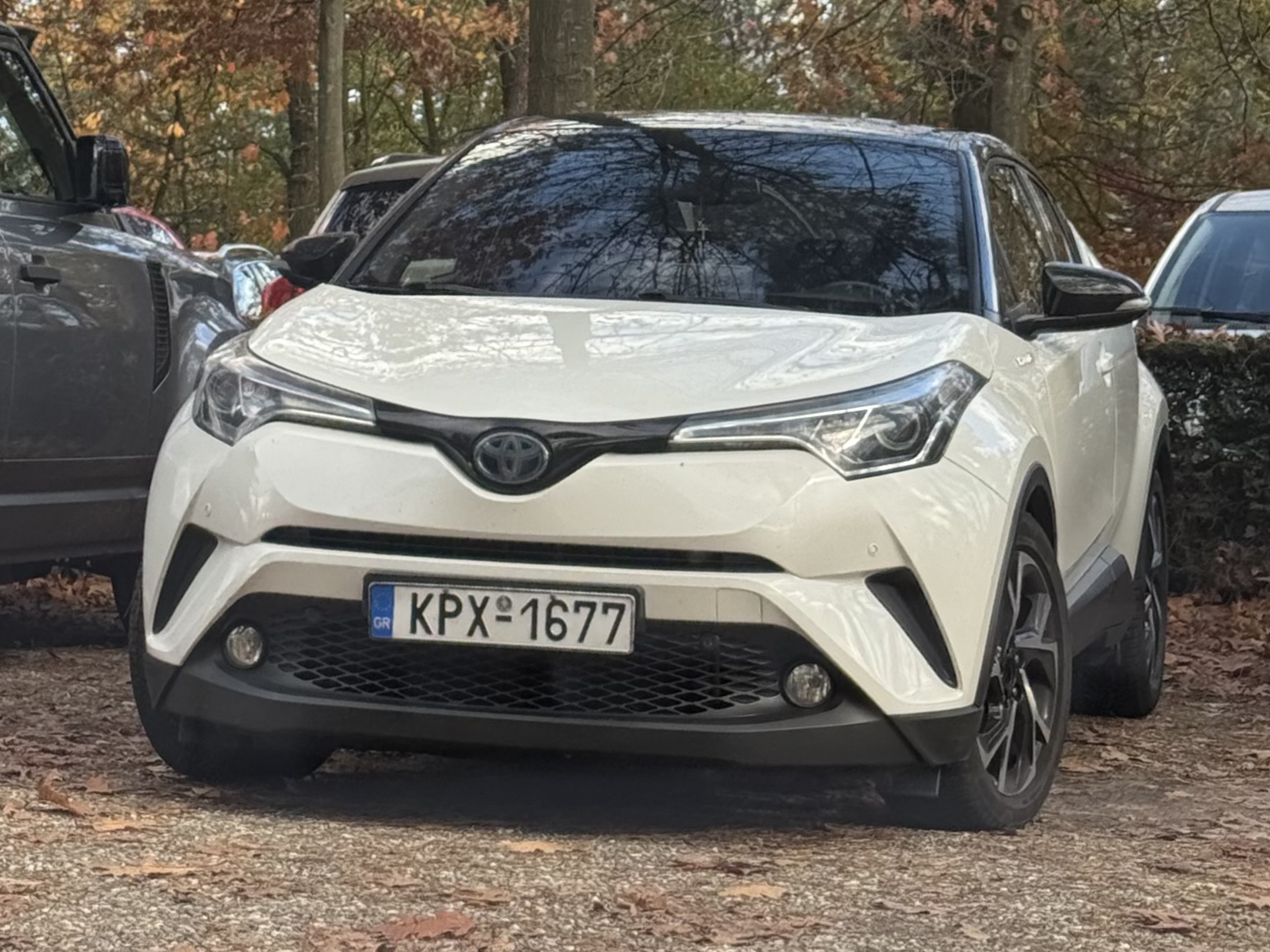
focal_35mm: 48
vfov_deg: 30.3
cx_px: 635
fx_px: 1761
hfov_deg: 39.7
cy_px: 476
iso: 64
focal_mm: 6.76
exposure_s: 1/534
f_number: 1.78
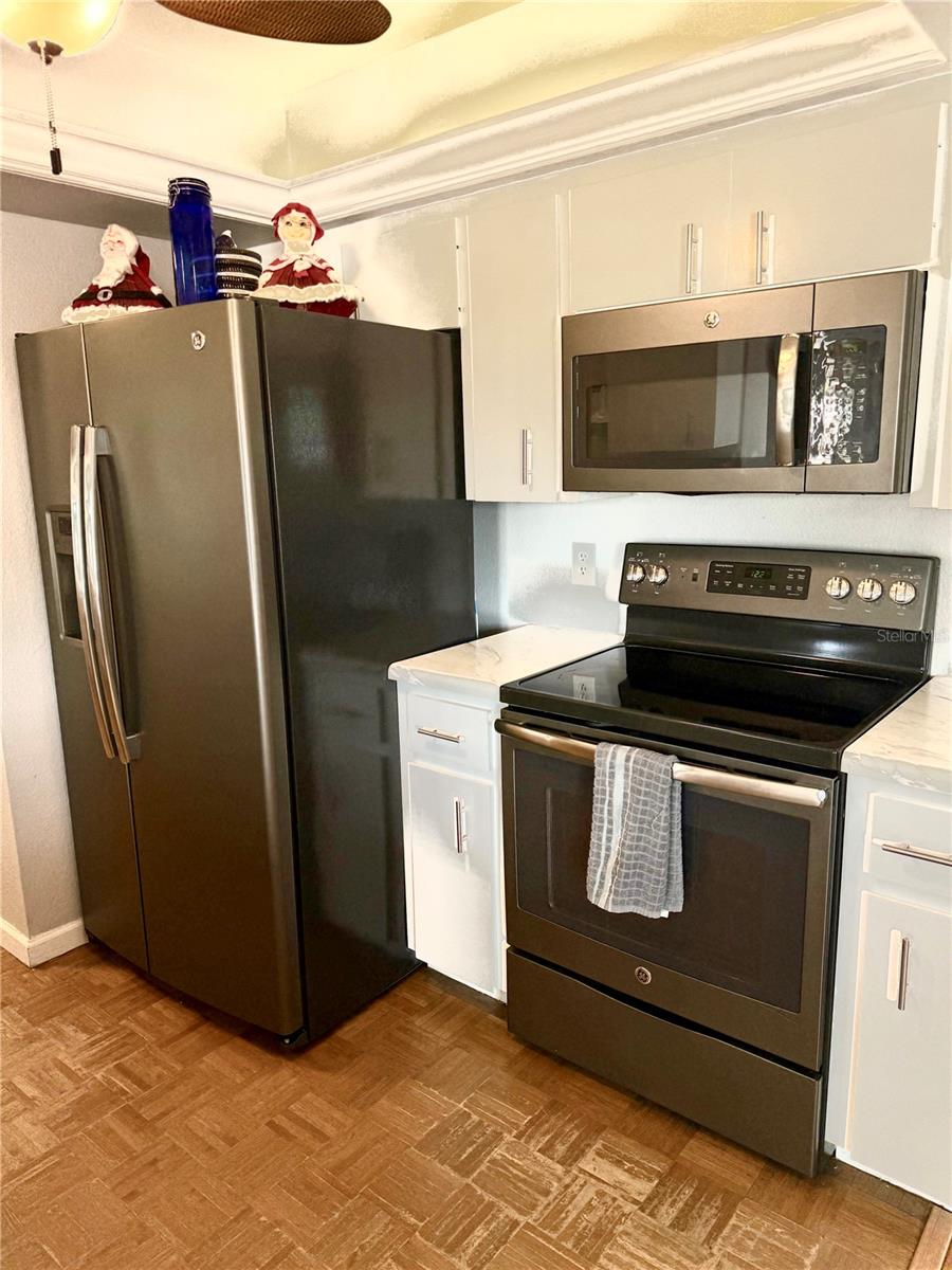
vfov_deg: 71.6
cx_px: 476
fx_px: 880
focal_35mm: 24
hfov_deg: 56.8
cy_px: 635
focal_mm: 6.76
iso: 100
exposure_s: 1/259
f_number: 1.78
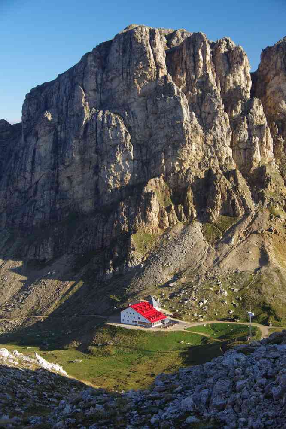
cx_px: 143
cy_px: 214
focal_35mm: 64
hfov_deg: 21.2
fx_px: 763
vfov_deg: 31.4
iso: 200
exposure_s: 1/80
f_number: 8
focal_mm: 42.5
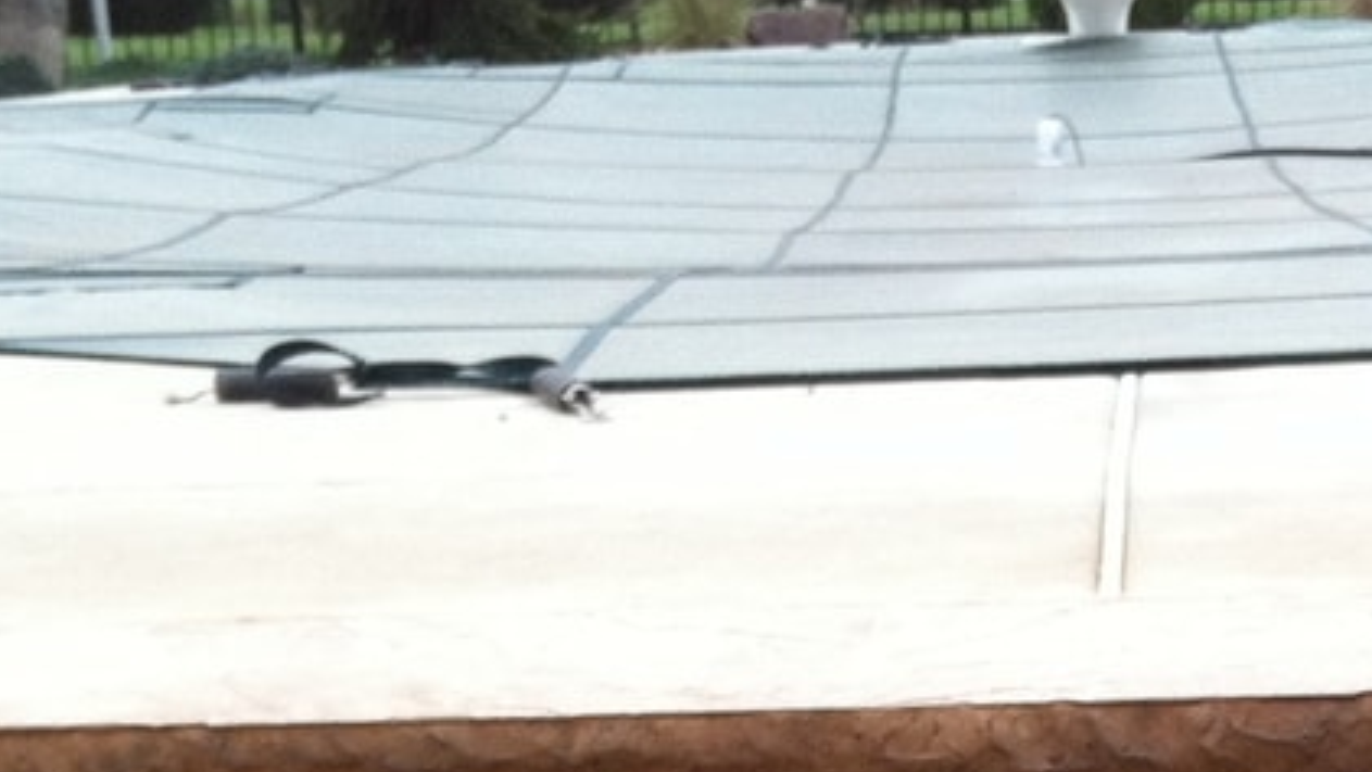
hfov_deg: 17.6
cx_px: 1113
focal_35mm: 121
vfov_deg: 9.3
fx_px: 4403
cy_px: 1616
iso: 80
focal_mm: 3.85
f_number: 2.8
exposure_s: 1/150
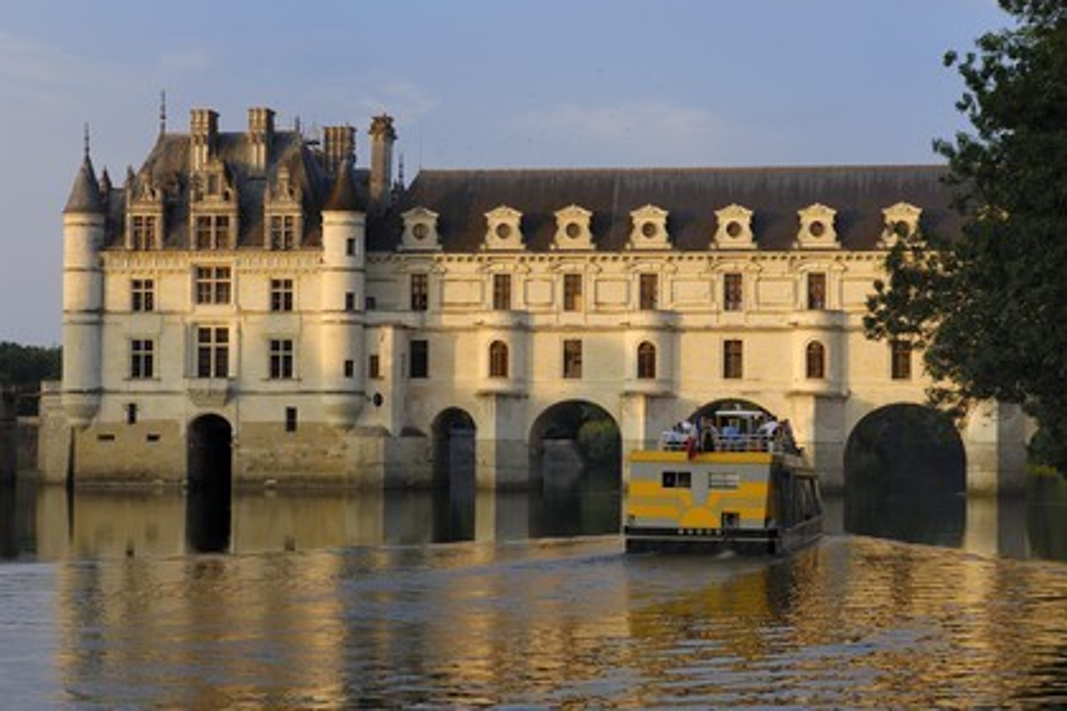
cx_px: 534
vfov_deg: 17.5
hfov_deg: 26.0
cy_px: 356
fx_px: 2312
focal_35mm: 78
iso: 100
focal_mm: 52
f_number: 4.5
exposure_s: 1/160
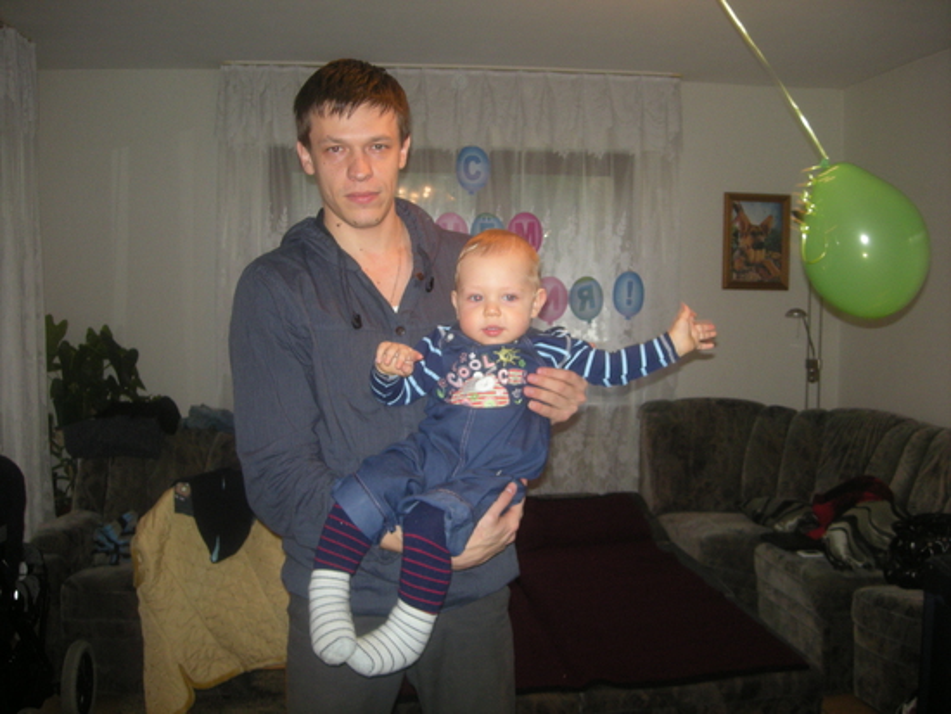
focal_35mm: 35
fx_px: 962
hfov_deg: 52.6
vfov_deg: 40.7
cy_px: 357
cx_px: 476
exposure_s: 1/30
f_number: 2.8
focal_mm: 5.7
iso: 141
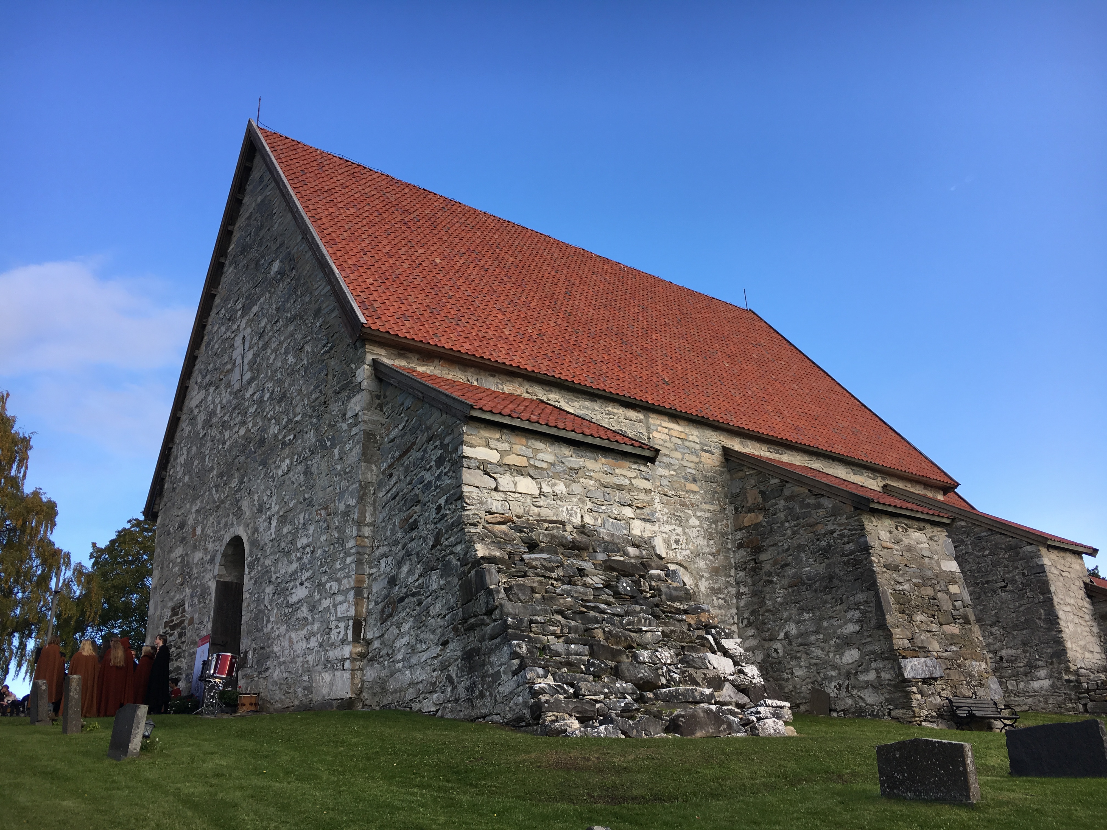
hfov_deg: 61.7
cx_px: 554
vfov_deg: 48.2
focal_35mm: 29
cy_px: 415
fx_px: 927
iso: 25
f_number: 2.2
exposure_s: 1/381
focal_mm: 4.15
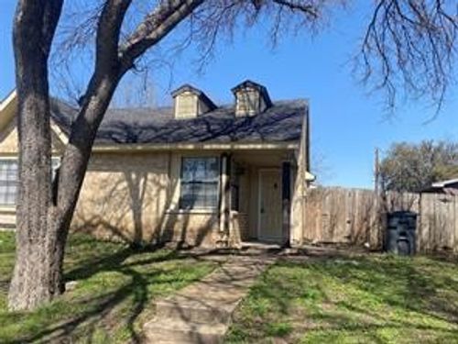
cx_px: 229
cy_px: 172
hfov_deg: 67.3
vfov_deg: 53.1
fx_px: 344
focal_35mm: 26
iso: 32
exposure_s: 1/1838
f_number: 1.8
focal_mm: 4.25
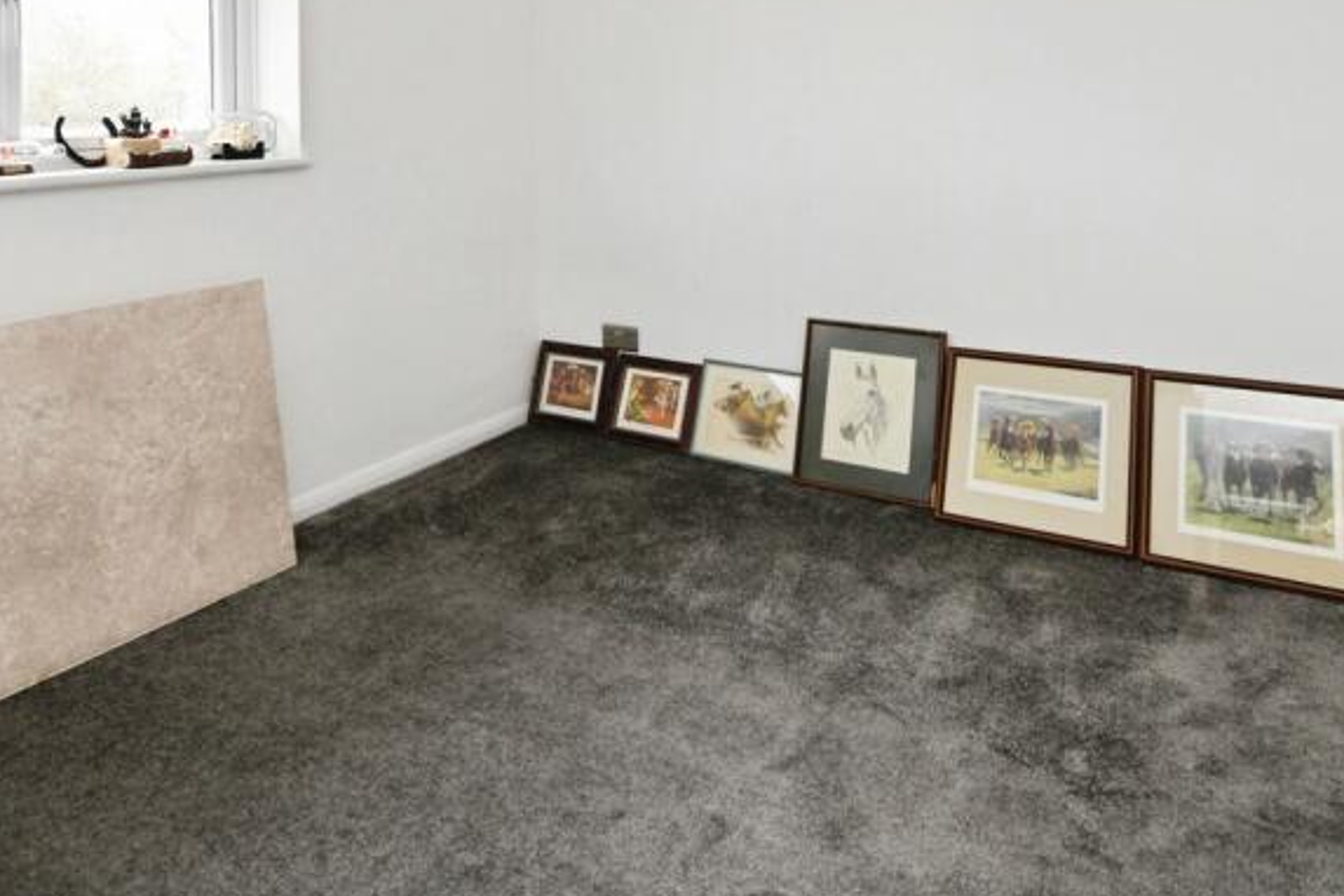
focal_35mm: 25
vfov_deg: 47.4
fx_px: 933
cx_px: 690
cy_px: 135
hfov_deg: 71.5
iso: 800
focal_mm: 14
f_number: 8
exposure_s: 1/60
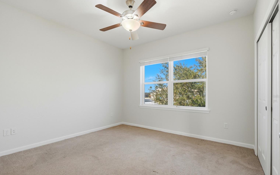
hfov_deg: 97.8
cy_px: 96
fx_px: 122
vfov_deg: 71.1
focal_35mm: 16
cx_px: 141
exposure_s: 1/60
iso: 100
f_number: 7.1
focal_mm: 10
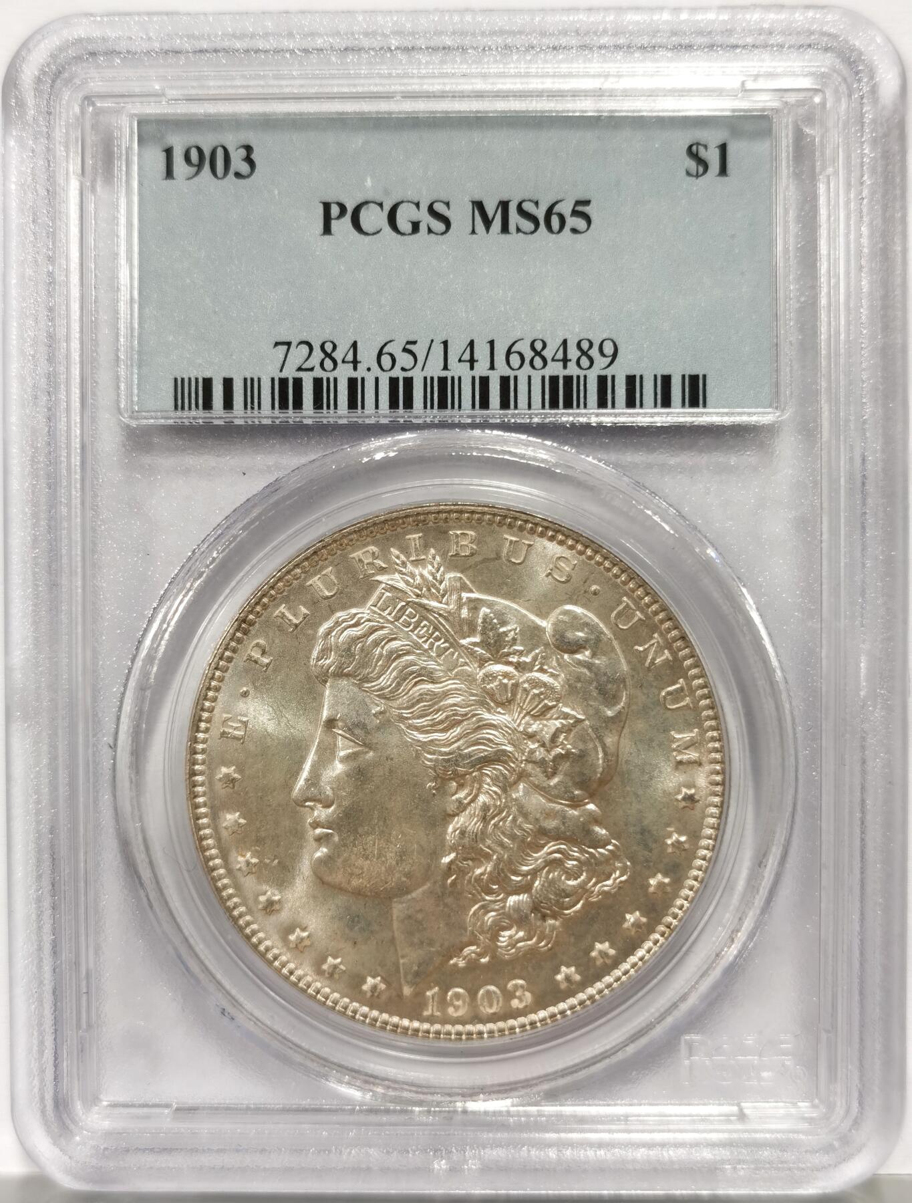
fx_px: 1884
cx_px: 456
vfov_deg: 35.4
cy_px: 602
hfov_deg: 27.2
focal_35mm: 54
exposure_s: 1/100
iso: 125
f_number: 16
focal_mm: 5.56
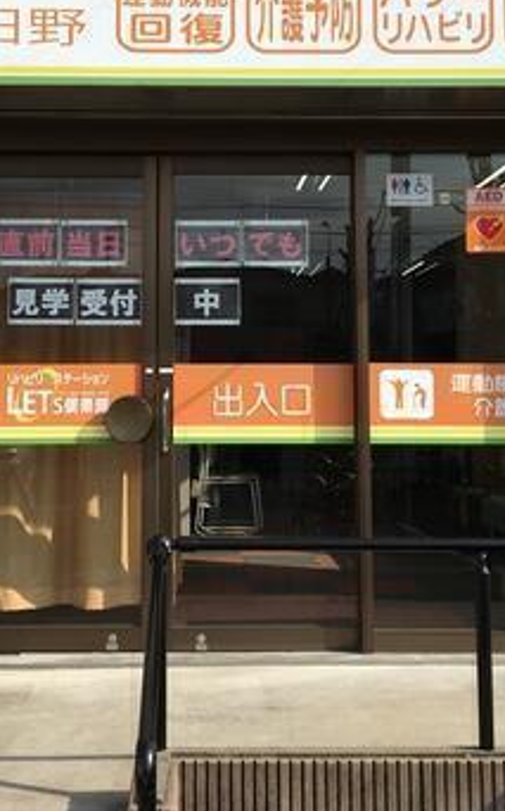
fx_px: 1192
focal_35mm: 54
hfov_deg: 23.9
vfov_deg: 37.3
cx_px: 216
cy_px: 292
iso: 25
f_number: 2.2
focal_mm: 4.15
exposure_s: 1/1923
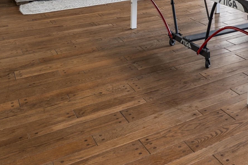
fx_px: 379
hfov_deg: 32.3
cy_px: -74
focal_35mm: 55
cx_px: 267
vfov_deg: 21.2
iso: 400
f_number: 9
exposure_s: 1/20
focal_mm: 16
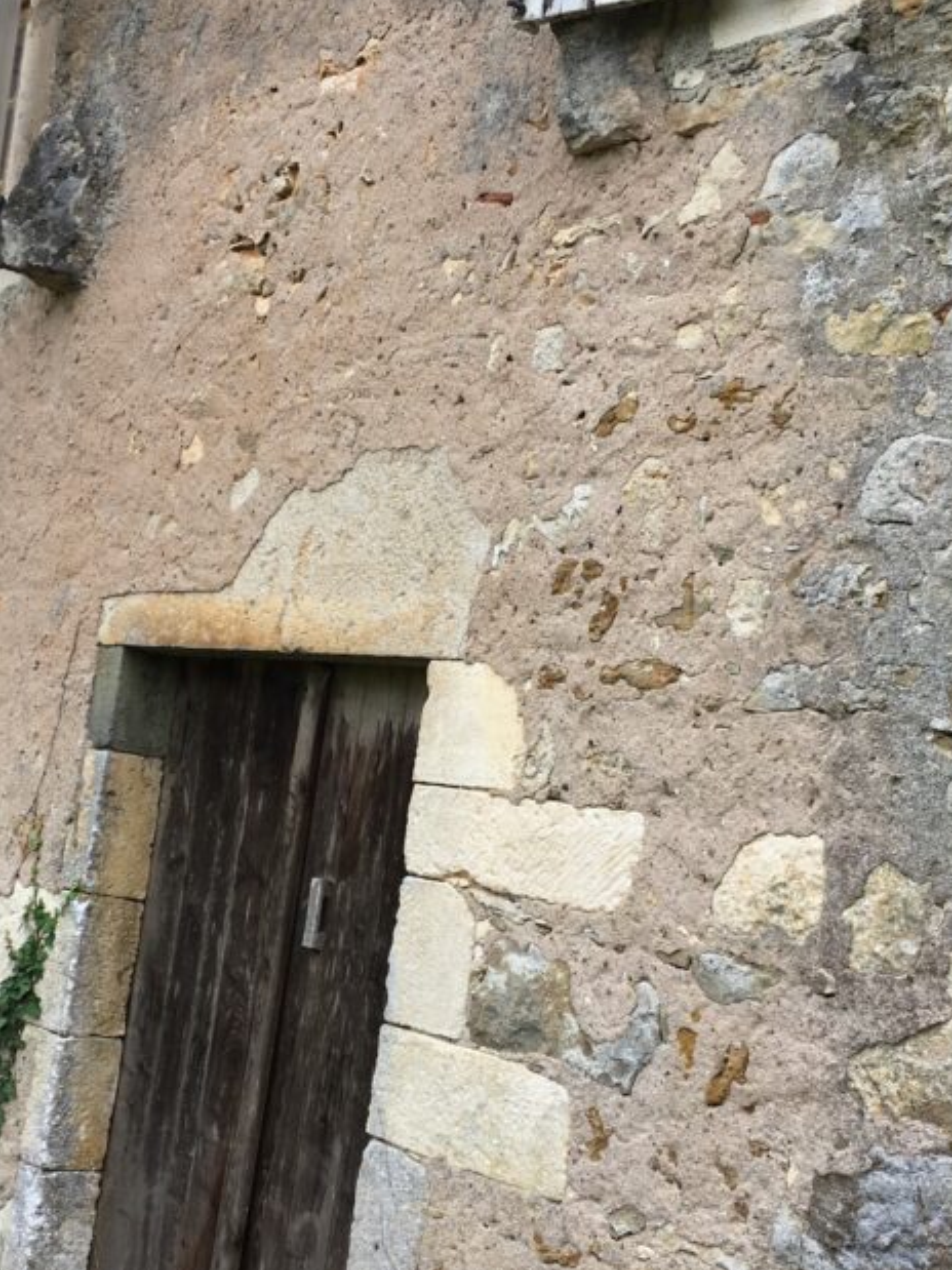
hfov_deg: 30.2
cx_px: 390
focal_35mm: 48
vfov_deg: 39.5
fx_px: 1761
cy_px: 776
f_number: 2.2
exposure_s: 1/326
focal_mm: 4.15
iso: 25
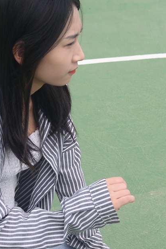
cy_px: 140
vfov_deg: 18.6
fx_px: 760
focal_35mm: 110
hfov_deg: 12.5
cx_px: 90
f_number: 5.6
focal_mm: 35
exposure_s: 1/500
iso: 100
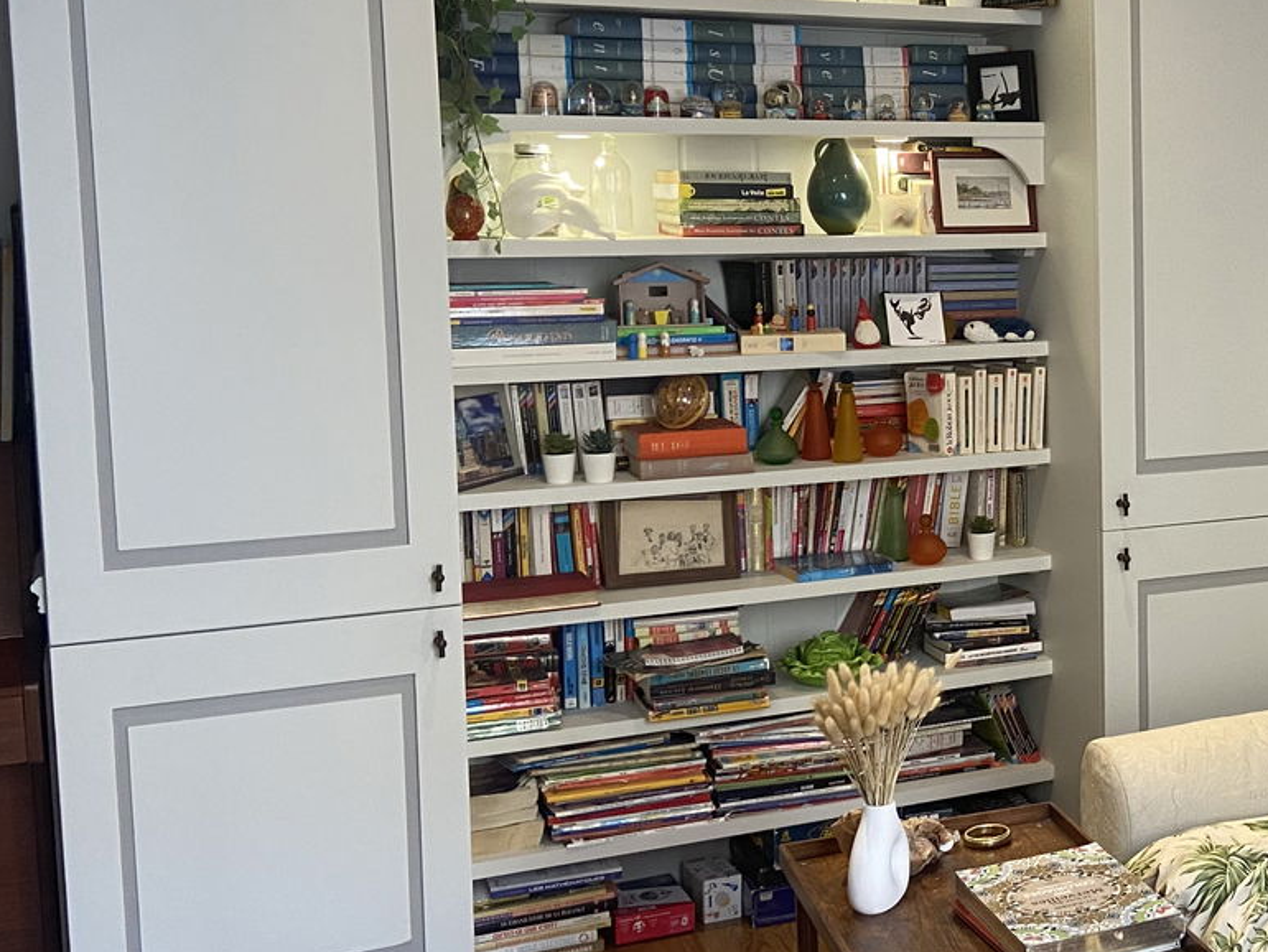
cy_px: 417
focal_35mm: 54
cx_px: 1250
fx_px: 1979
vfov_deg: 27.0
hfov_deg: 32.8
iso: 125
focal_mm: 4.25
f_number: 1.8
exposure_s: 1/83
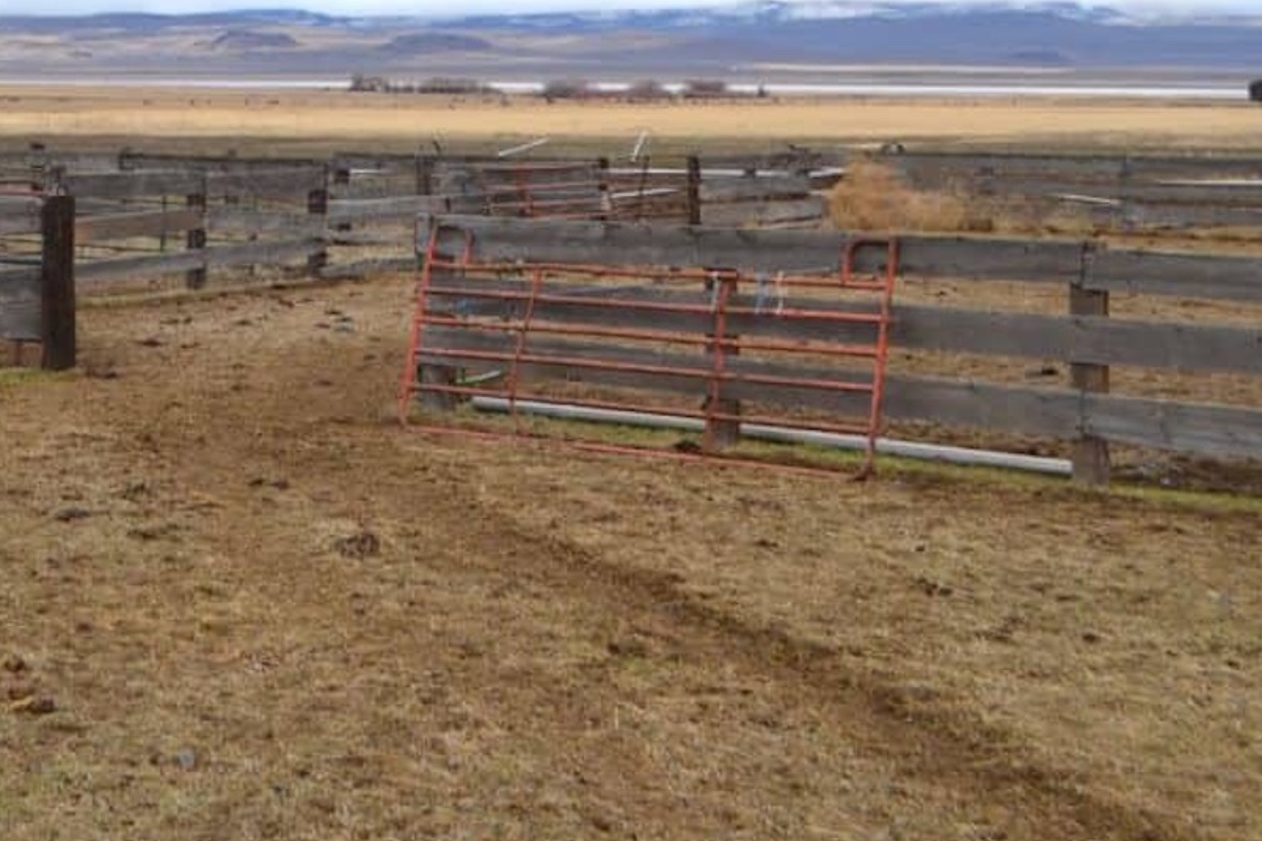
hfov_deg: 33.0
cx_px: 160
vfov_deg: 22.2
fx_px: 2033
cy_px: -53
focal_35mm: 58
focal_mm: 18
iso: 100
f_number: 6.3
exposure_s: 1/200
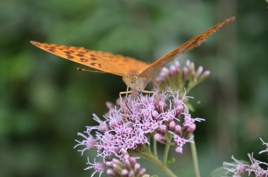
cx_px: 134
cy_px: 88
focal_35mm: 82
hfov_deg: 24.7
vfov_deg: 16.5
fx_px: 613
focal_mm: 55
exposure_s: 1/350
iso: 1400
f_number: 5.6
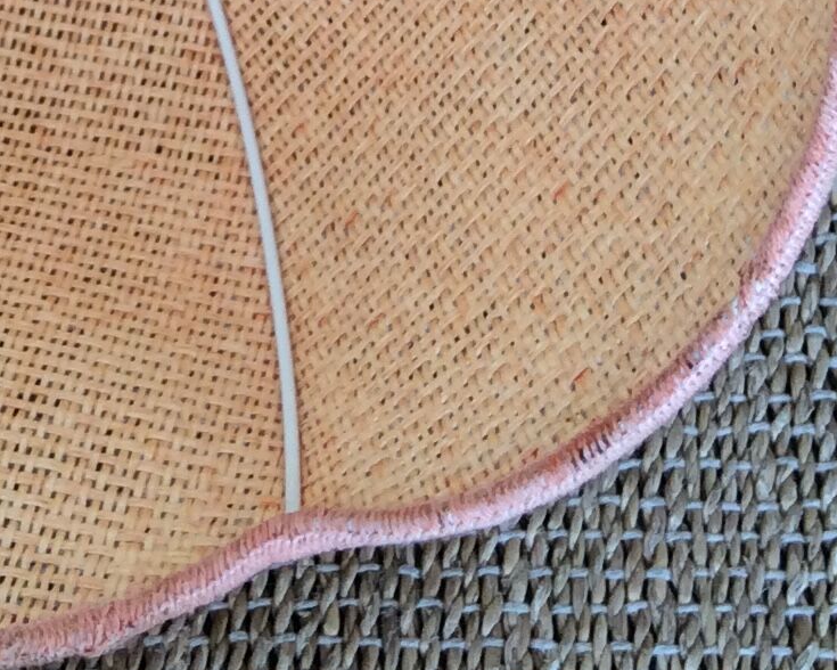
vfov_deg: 13.4
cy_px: -260
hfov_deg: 17.4
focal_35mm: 110
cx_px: 199
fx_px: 2725
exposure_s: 1/50
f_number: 2.4
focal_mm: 3.3
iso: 32
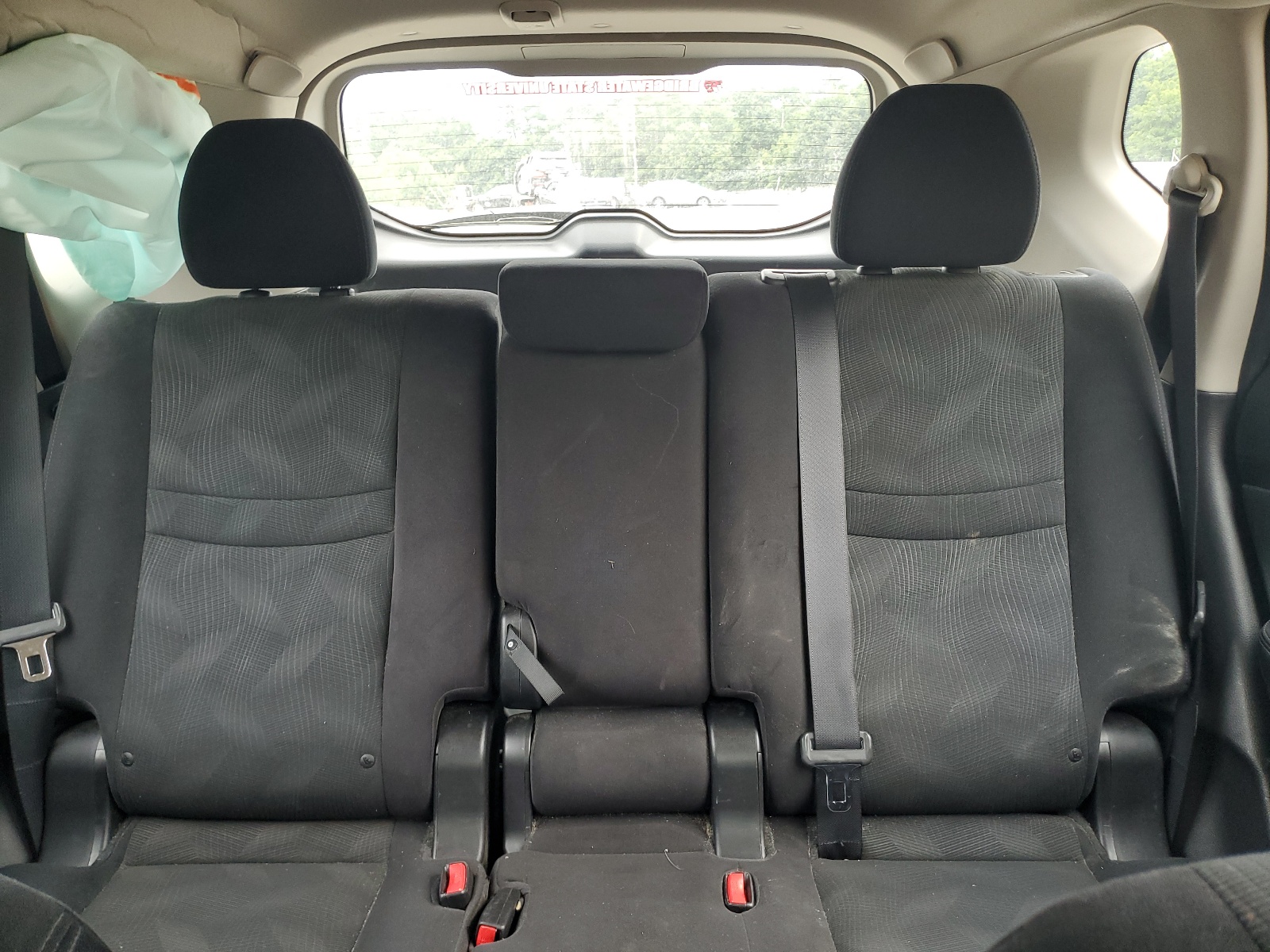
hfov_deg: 67.3
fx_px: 954
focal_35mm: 26
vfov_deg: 53.1
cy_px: 476
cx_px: 635
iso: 70
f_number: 1.5
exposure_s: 1/120
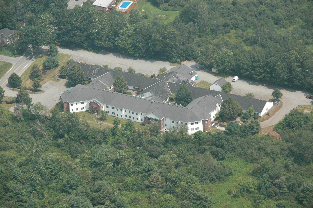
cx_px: 156
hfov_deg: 14.4
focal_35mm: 142
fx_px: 1238
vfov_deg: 9.6
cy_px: 104
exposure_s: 1/800
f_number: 7.1
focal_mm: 95
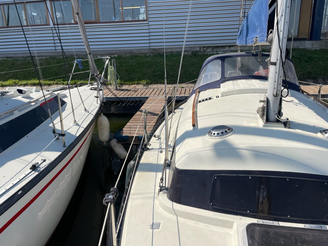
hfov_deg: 67.3
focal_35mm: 26
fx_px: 246
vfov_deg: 53.1
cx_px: 164
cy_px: 123
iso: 32
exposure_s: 1/5556
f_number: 1.6
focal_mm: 4.2
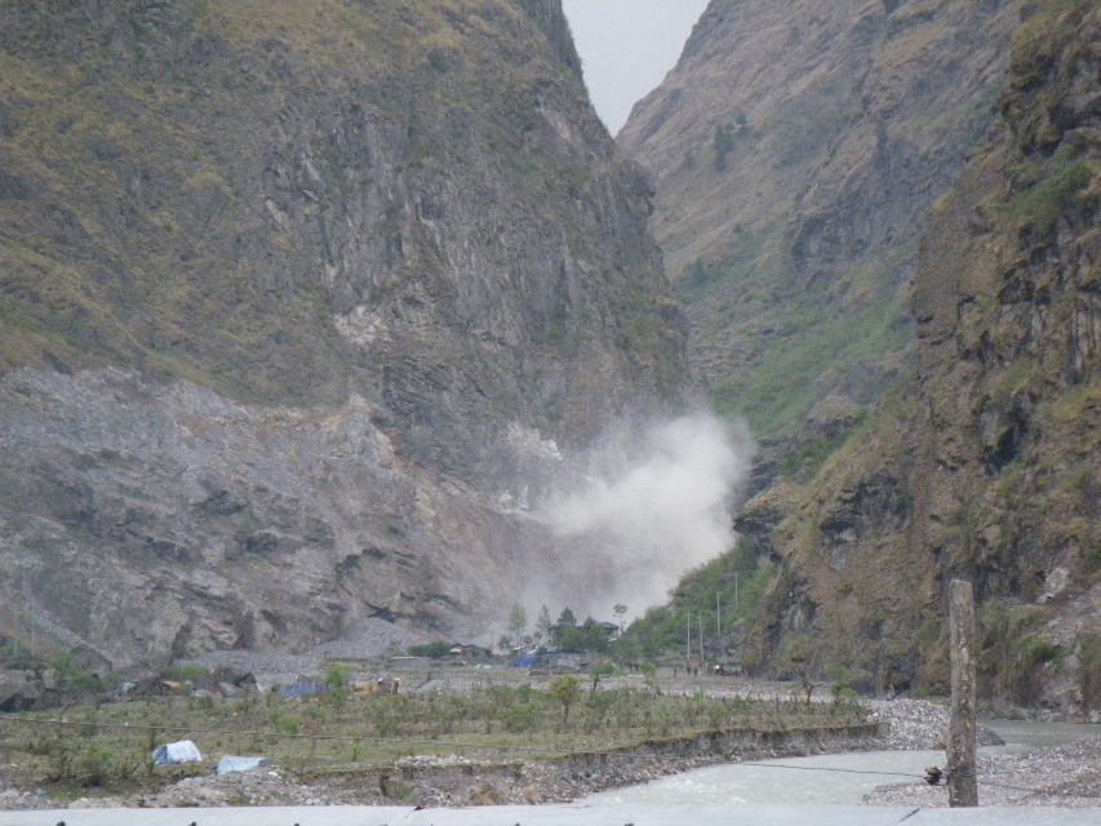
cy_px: 413
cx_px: 550
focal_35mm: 140
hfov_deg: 14.1
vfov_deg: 10.6
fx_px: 4453
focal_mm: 25
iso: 640
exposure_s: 1/250
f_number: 5.5
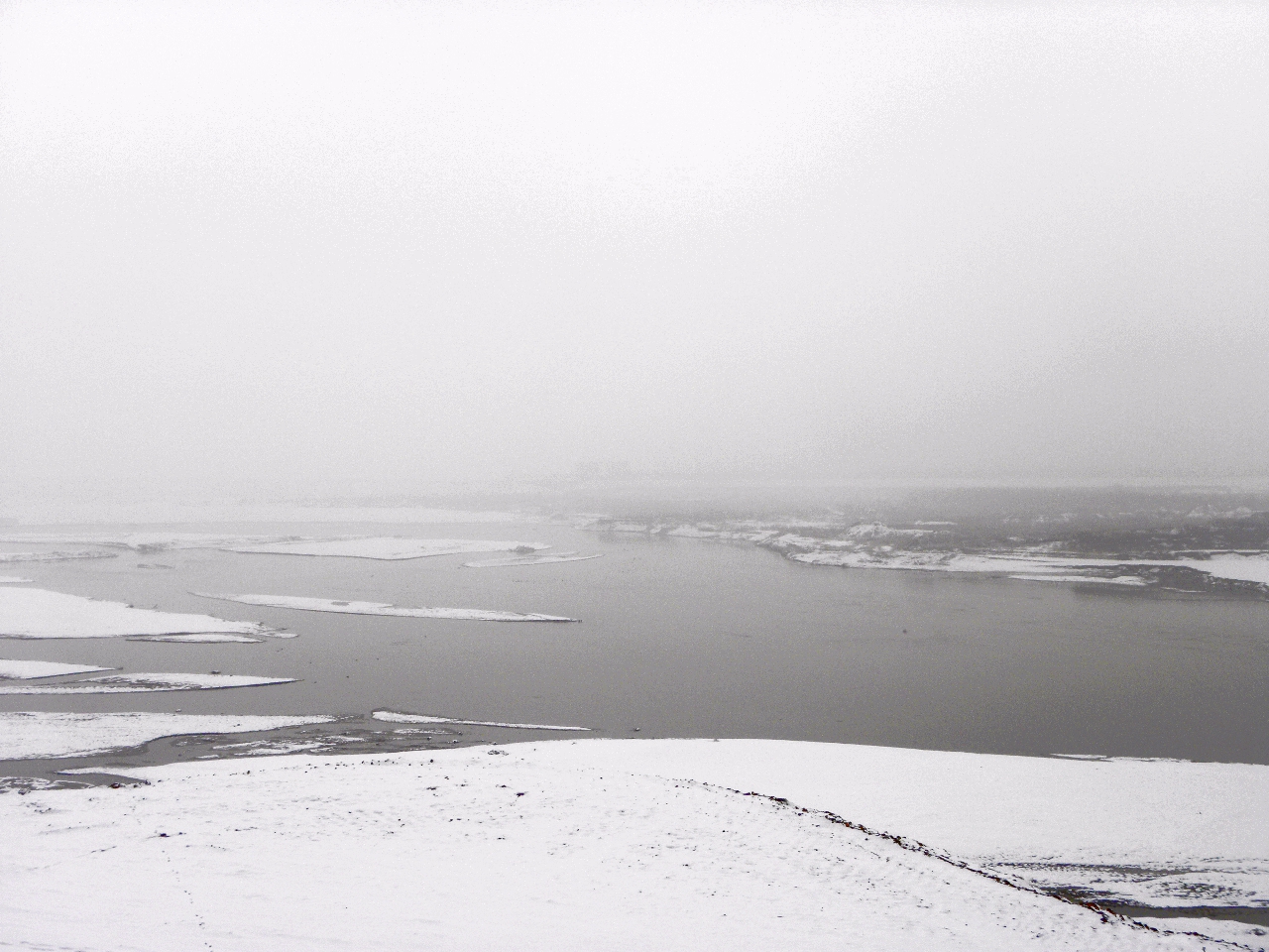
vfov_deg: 31.5
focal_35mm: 46
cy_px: 476
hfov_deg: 41.2
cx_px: 634
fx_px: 1686
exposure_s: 1/428
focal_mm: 8.2
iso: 64
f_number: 6.3
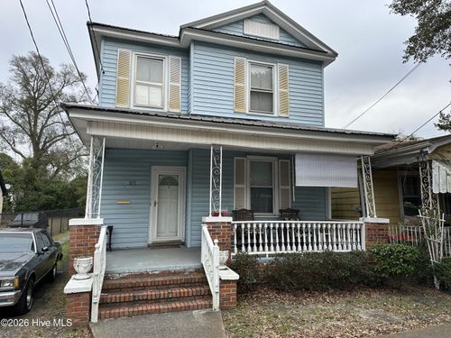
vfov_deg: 56.8
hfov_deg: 71.6
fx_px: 313
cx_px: 226
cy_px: 169
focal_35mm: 24
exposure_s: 1/1541
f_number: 1.78
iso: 80
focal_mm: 6.86
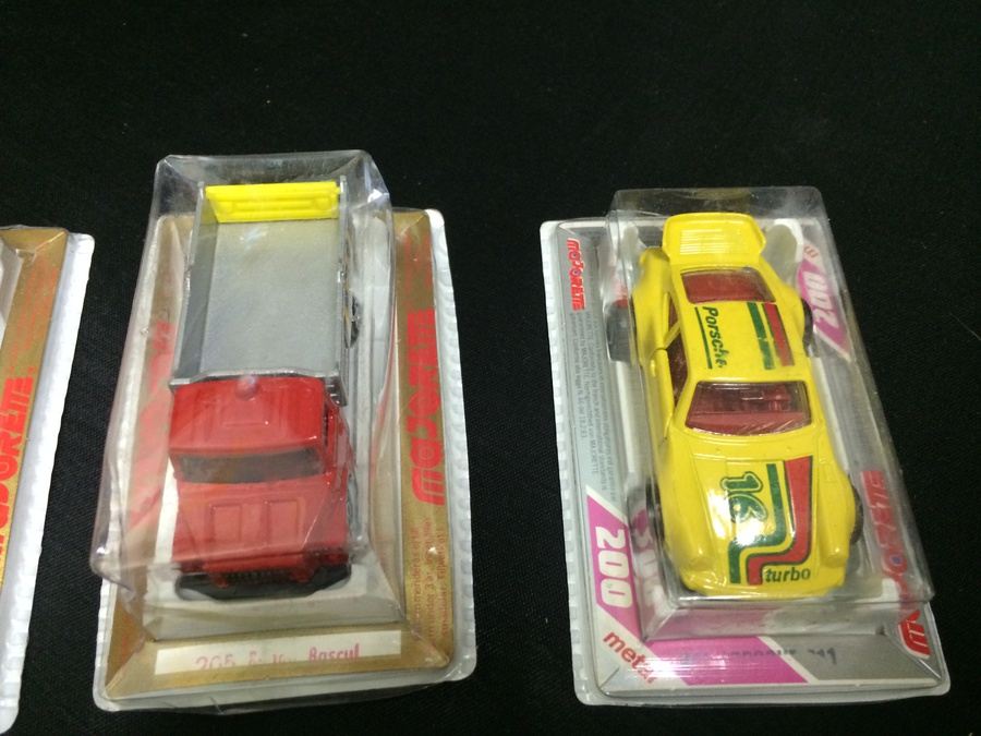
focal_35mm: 30
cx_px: 490
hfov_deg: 60.0
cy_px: 368
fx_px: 850
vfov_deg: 46.8
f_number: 2.2
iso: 320
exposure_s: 1/20
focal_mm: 4.12
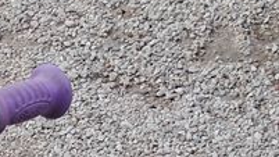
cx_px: -135
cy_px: 456
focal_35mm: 146
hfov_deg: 13.9
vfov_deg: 7.4
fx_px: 1080
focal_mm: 4
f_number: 1.8
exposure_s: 1/50
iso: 50
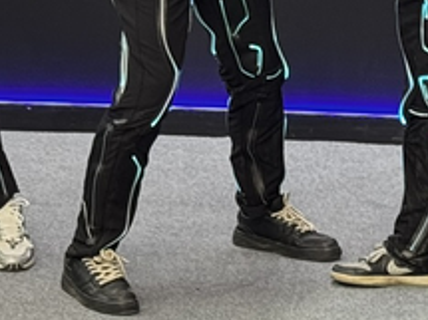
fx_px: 2607
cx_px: -59
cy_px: -355
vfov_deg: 6.8
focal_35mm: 211
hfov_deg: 9.3
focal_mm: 6.76
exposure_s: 1/60
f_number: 1.78
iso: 160
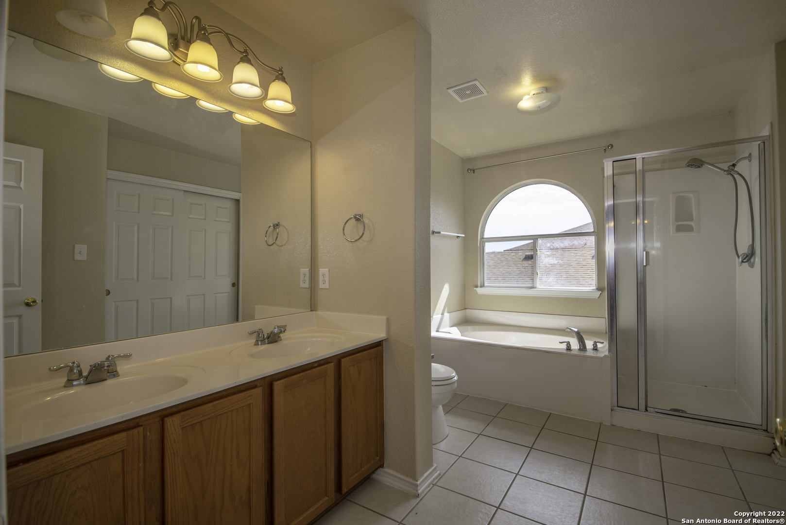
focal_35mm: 17
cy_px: 262
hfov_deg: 93.3
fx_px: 371
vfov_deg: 70.5
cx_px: 393
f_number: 8
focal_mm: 17
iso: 320
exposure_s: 1/250
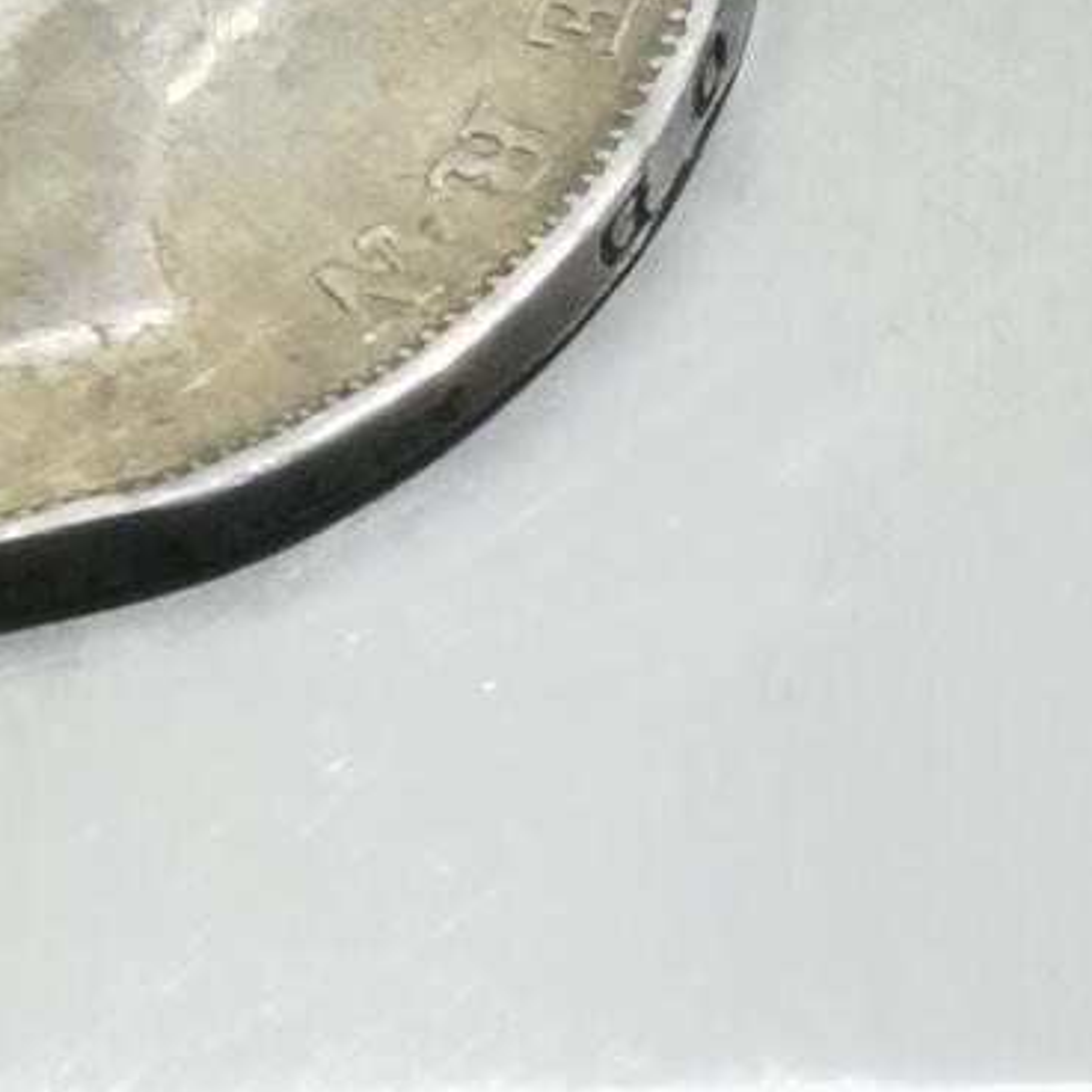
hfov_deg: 6.5
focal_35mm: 268
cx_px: 220
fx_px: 9565
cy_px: 309
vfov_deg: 6.5
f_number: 1.9
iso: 125
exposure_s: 1/50
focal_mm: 6.67
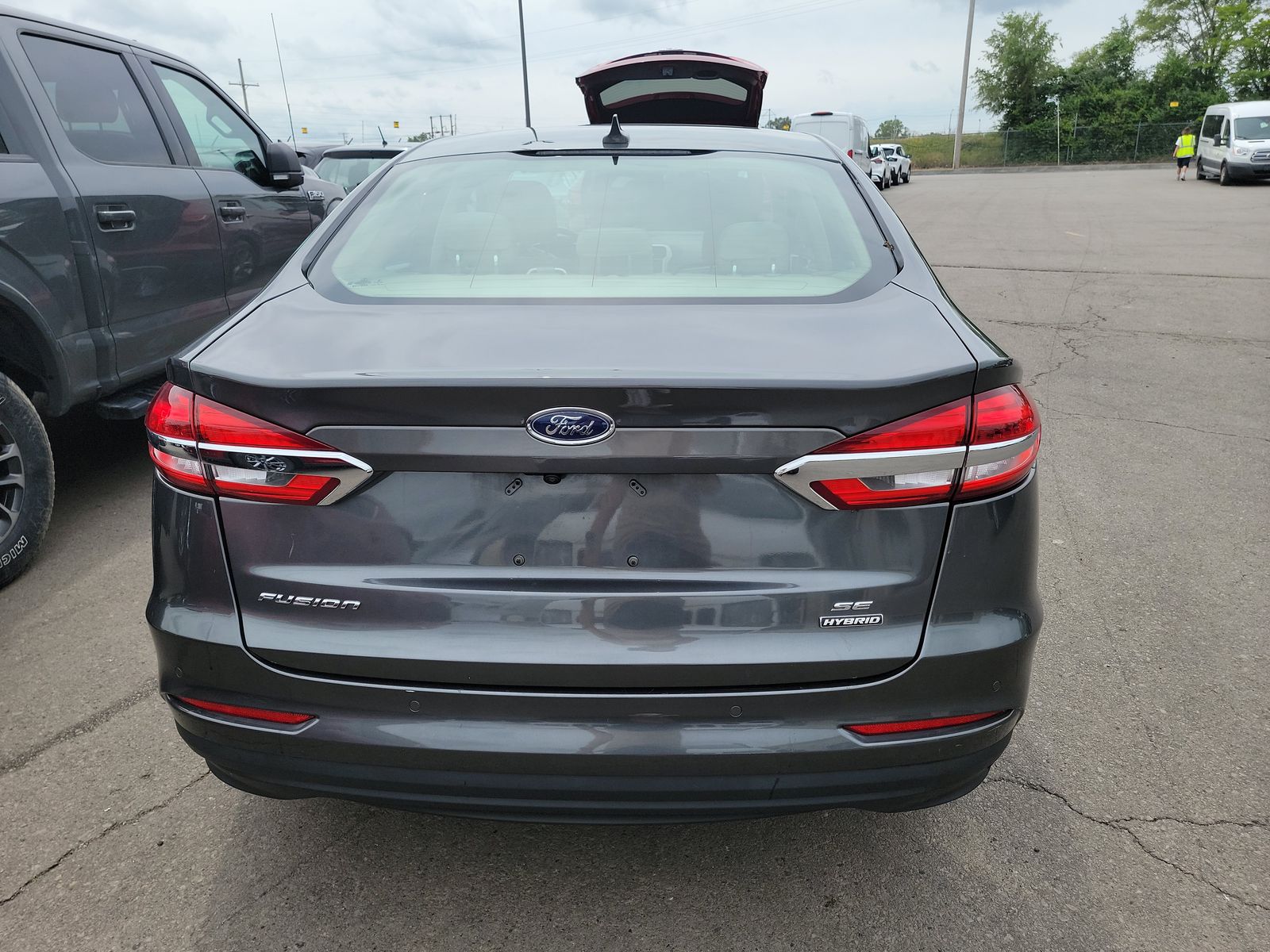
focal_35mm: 24
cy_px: 476
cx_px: 635
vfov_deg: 56.8
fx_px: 881
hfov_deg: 71.6
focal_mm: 6.7
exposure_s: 1/734
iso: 50
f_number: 1.8
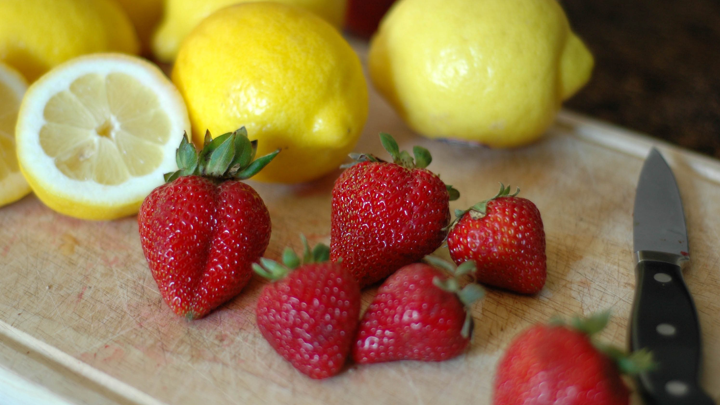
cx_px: 358
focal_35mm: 79
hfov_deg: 26.9
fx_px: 1508
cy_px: 179
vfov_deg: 15.3
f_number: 1.8
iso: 200
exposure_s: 1/15
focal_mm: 50
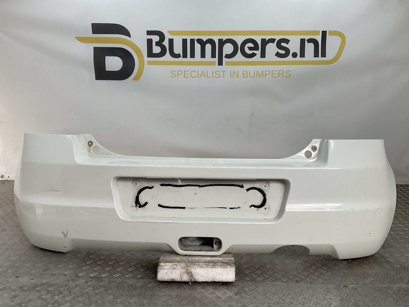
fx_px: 343
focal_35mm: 29
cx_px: 204
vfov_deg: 48.2
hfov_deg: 61.7
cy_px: 154
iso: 16
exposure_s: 1/365
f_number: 1.8
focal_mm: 3
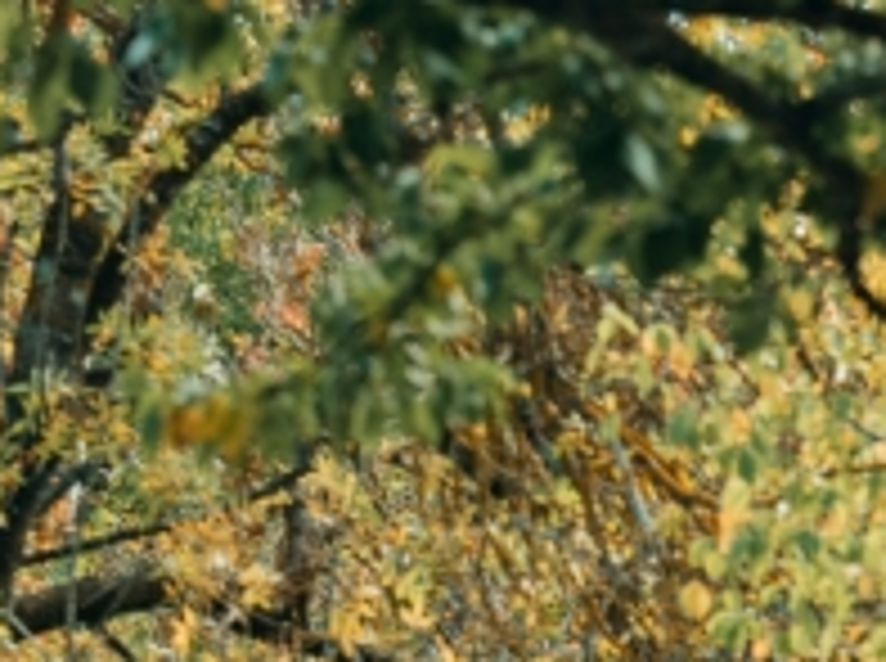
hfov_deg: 3.0
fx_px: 16964
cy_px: 1750
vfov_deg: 2.2
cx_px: 1714
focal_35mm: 664
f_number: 4
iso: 200
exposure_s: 1/200
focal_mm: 110
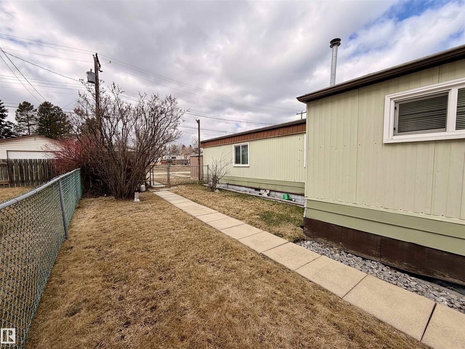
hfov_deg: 102.1
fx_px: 188
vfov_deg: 85.7
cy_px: 174
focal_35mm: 14
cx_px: 232
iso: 20
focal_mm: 2.22
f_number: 2.2
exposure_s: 1/779
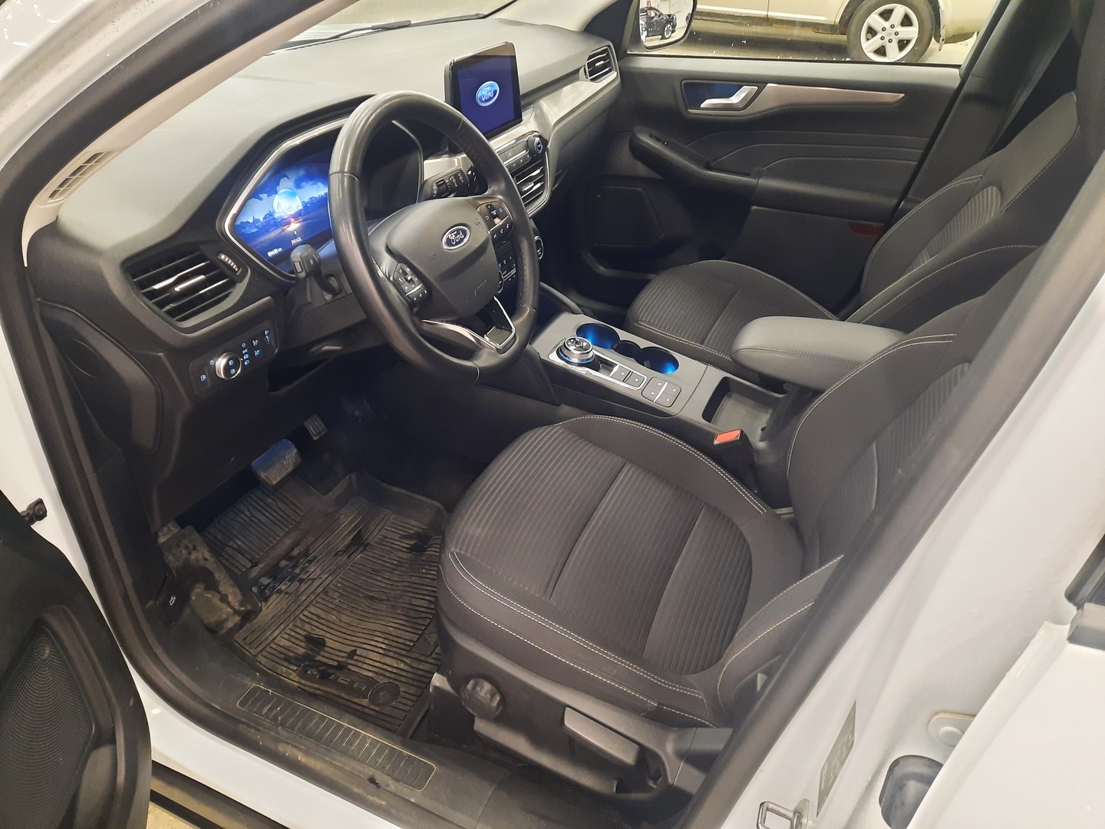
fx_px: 798
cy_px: 414
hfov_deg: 69.4
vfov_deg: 54.9
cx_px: 552
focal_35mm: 25
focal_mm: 4.6
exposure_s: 1/25
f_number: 2
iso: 500
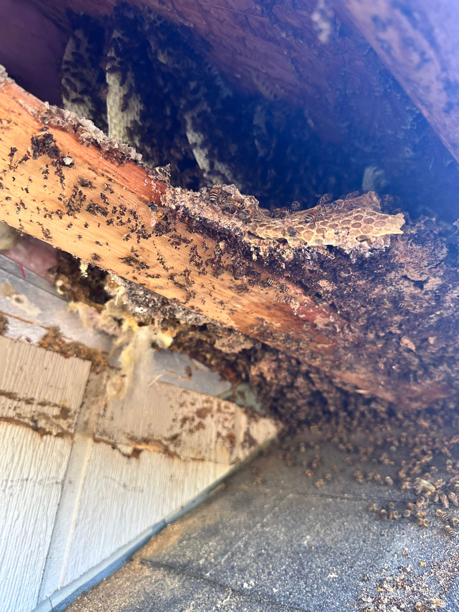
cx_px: 230
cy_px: 306
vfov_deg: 71.6
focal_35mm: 24
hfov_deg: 56.8
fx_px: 424
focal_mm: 6.86
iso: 160
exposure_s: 1/121
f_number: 1.78
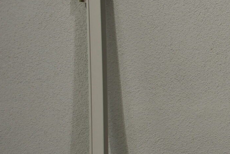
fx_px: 703
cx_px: 418
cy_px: 133
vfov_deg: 12.4
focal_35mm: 110
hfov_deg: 15.8
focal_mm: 20
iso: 200
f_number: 5.6
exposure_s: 1/125
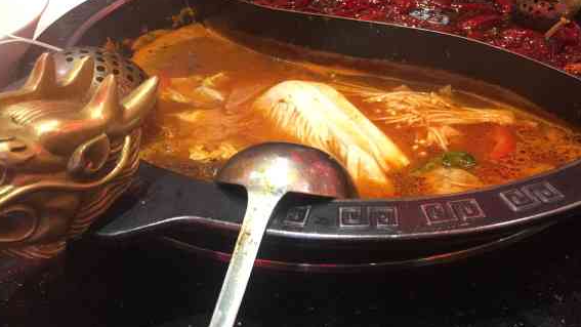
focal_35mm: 39
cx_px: 350
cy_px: 158
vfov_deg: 30.4
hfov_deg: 51.2
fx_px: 601
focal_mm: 4.15
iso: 125
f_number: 2.2
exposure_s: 1/17
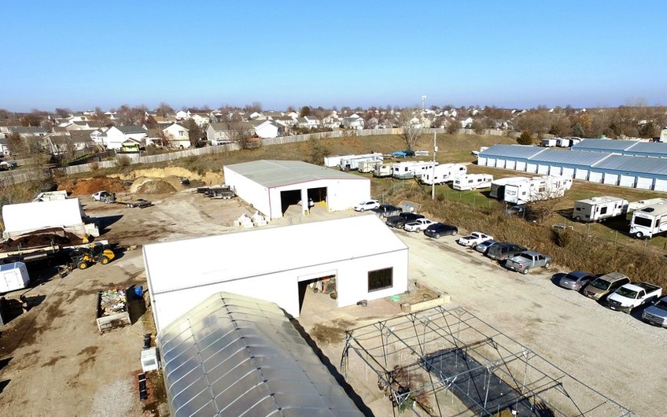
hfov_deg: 74.8
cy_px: 245
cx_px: 345
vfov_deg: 50.8
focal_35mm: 24
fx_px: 436
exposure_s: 1/596
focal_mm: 3.61
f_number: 2.8
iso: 100
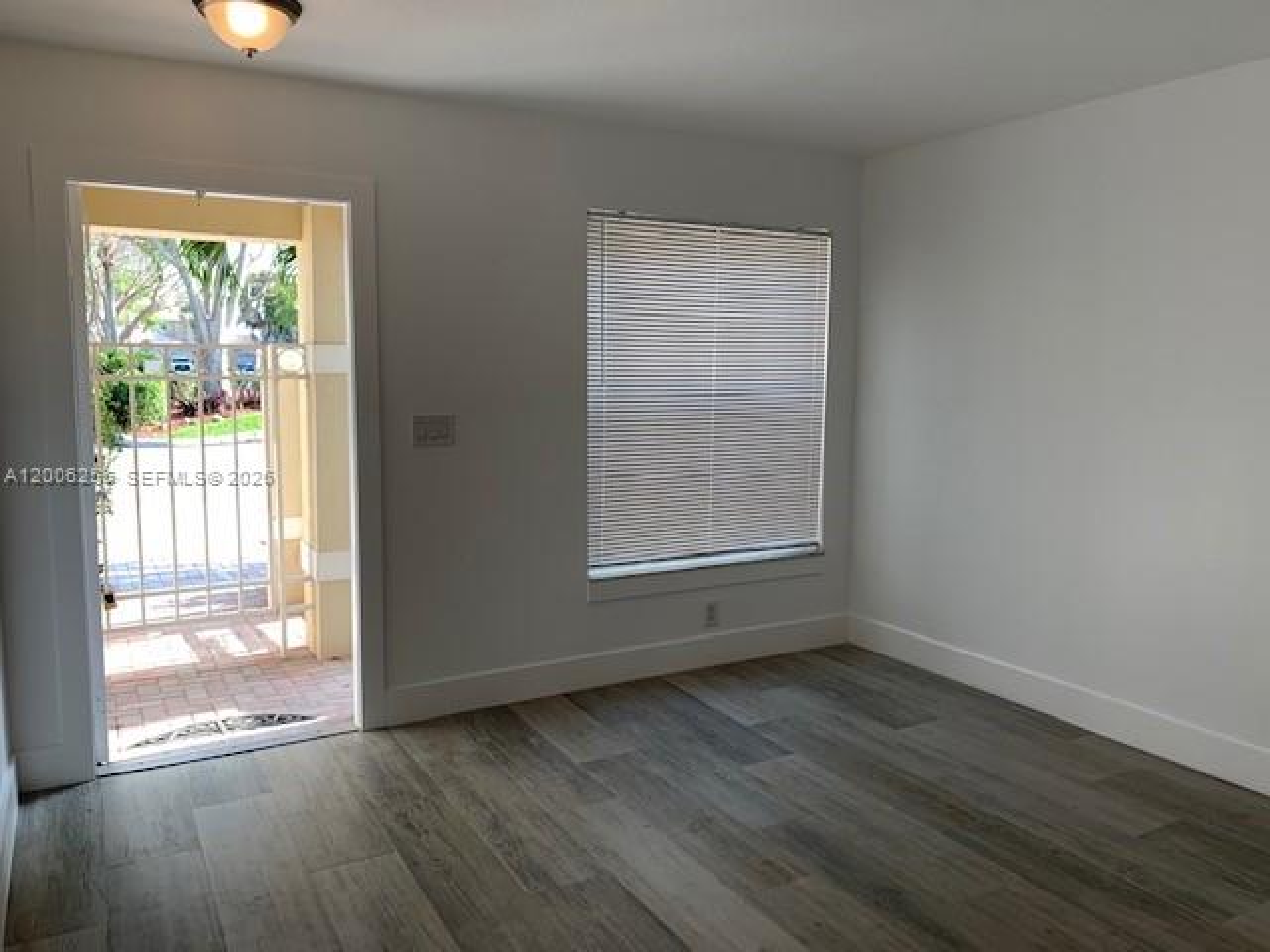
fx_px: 954
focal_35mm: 26
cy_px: 476
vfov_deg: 53.1
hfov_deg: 67.3
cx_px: 635
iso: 25
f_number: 1.8
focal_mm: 4.25
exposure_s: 1/135
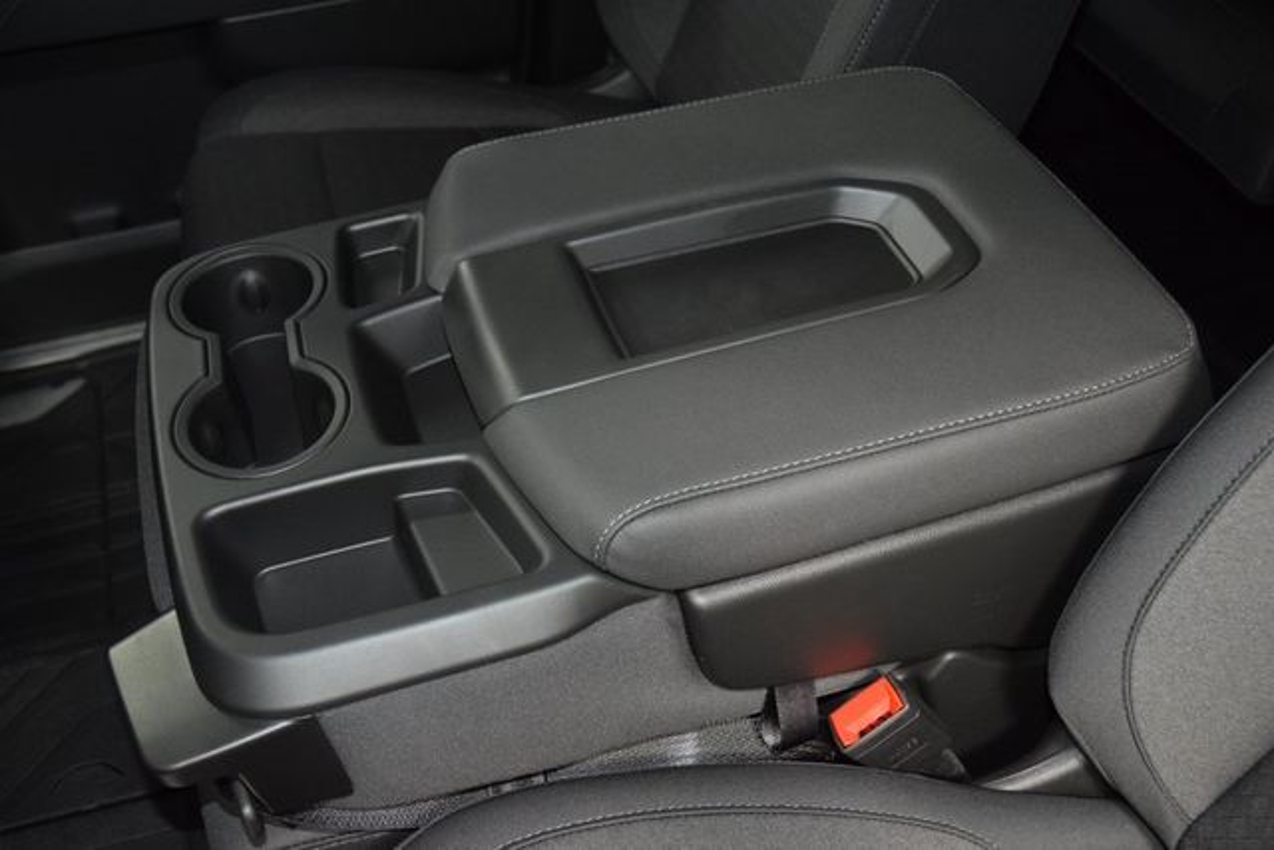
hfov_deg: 51.3
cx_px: 637
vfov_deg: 35.5
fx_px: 1327
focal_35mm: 38
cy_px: 425
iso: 2500
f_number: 3.8
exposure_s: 1/40
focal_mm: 25
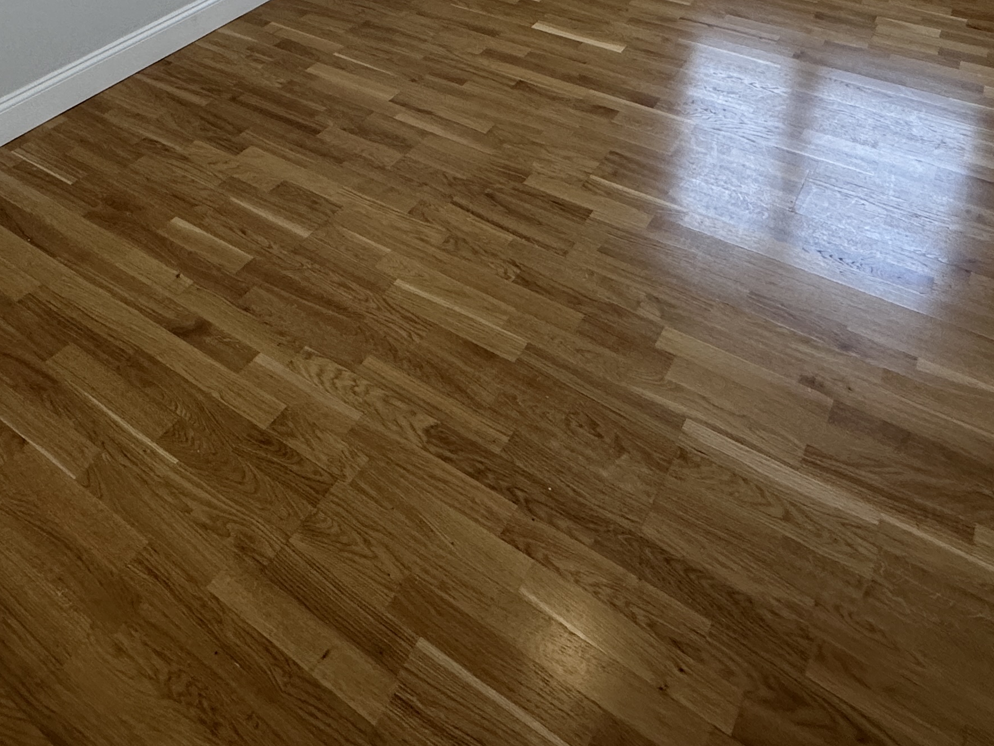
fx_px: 919
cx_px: 410
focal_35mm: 32
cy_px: -53
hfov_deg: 56.5
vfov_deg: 37.7
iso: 160
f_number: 2.2
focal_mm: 2.22
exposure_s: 1/120
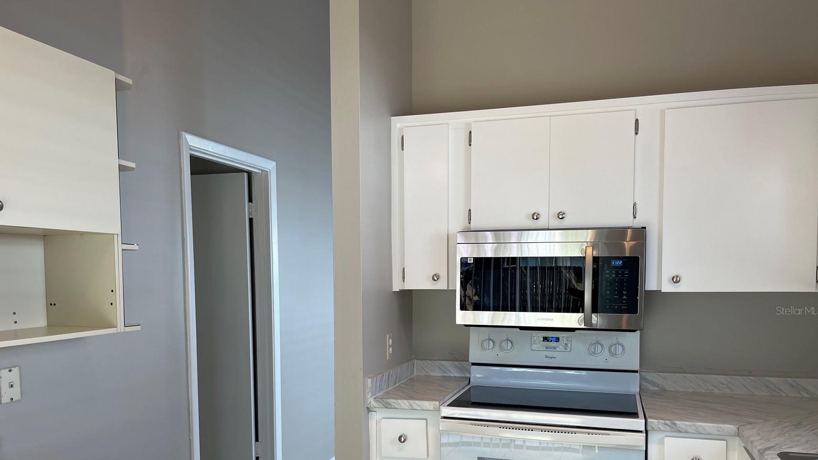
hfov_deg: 66.1
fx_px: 629
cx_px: 407
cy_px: 310
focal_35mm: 29
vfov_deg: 39.6
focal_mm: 5.1
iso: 50
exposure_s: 1/120
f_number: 1.6
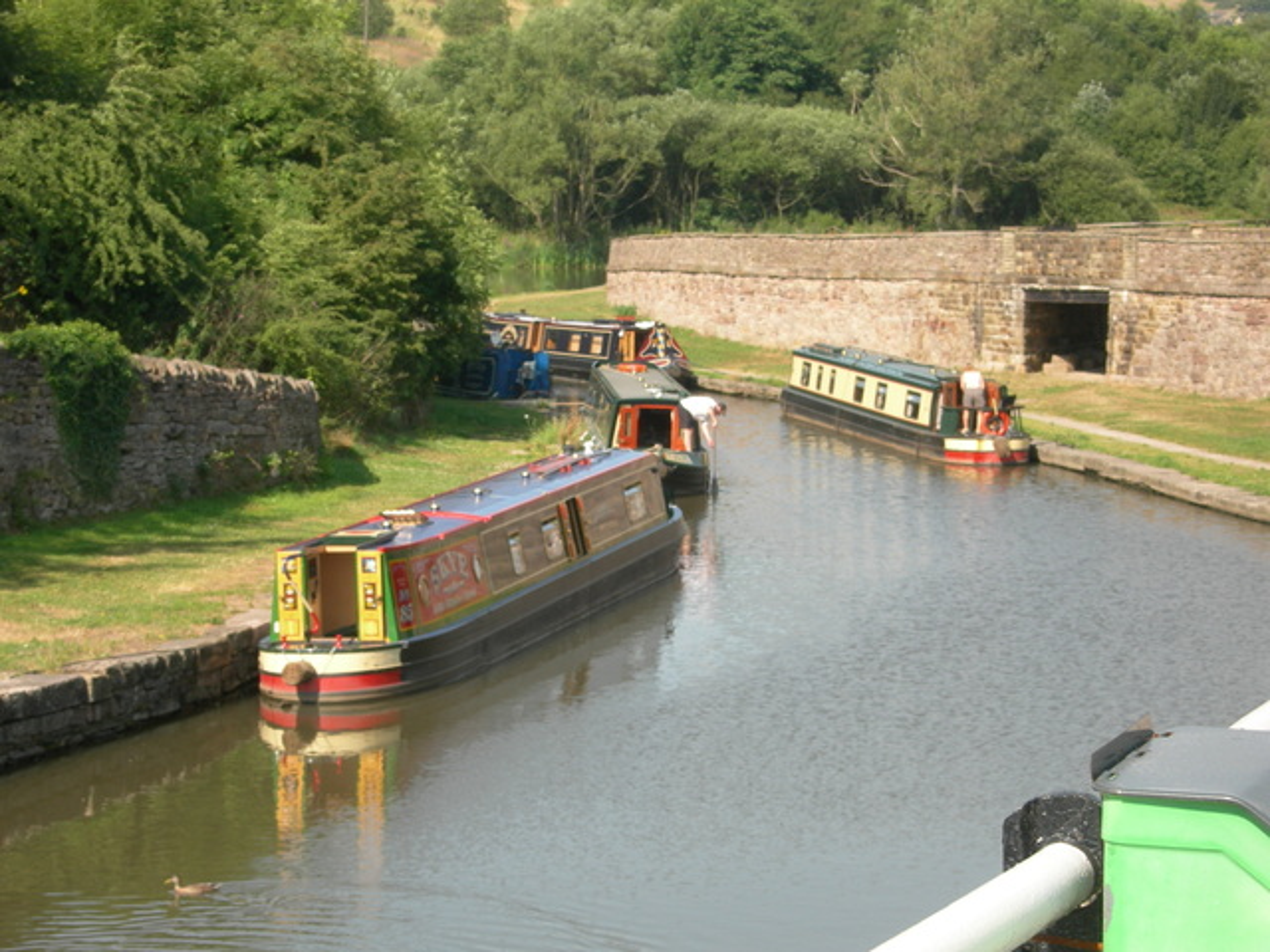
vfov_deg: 13.1
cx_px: 635
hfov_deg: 17.4
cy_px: 476
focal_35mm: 113
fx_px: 4146
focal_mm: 23.4
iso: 50
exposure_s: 1/91.3
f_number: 8.2
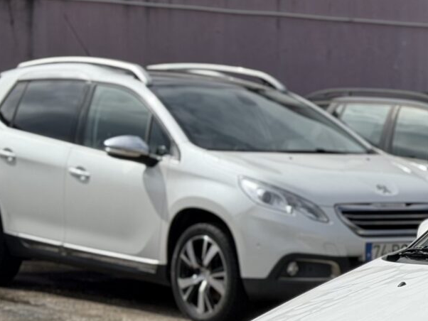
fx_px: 1892
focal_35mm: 153
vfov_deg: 9.6
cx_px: 679
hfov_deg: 12.2
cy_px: 339
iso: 100
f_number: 1.78
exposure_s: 1/6536
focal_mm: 6.76
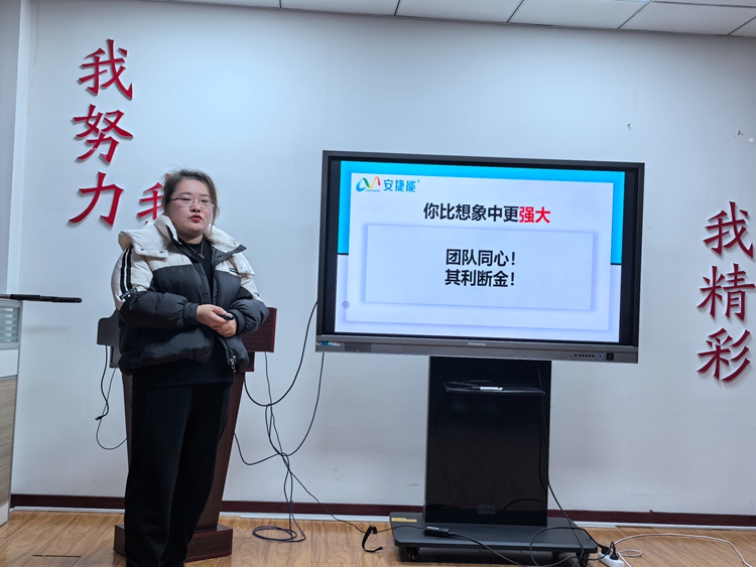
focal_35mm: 42
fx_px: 918
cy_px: 284
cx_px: 378
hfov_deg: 44.8
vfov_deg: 34.4
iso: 64
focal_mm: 5.75
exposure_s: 1/100
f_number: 2
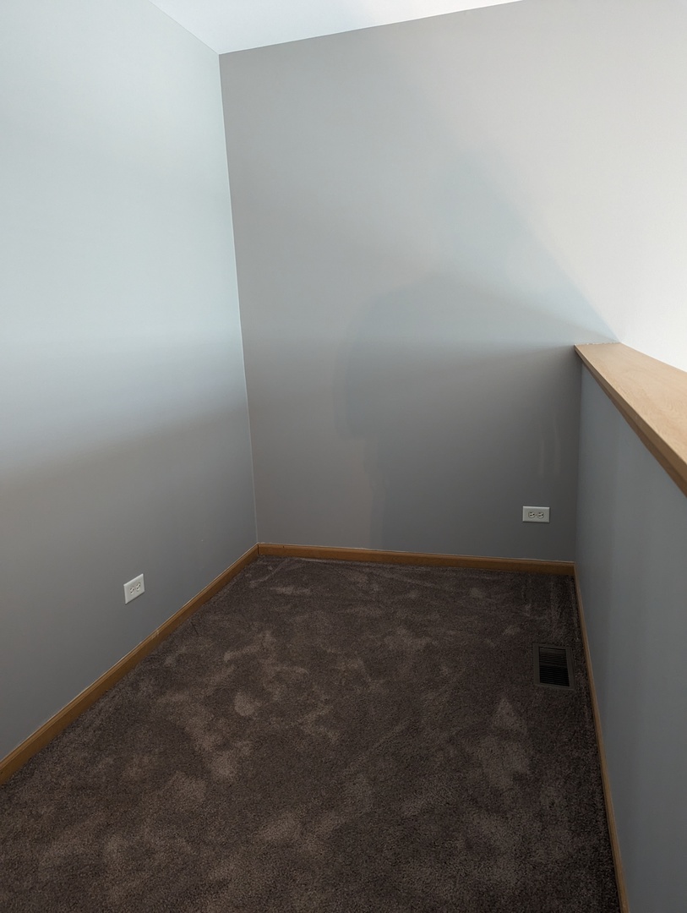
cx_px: 344
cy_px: 456
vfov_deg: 71.5
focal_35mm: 24
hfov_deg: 56.9
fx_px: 634
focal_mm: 6.81
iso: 684
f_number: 1.85
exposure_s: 1/24
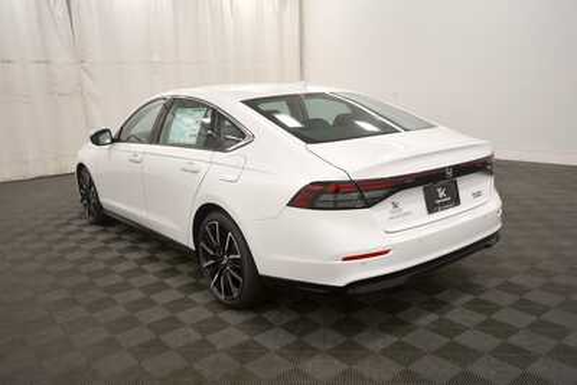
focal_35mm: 27
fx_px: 433
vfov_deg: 48.0
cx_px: 288
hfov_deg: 67.4
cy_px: 192
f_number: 5.3
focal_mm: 18
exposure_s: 1/250
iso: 720
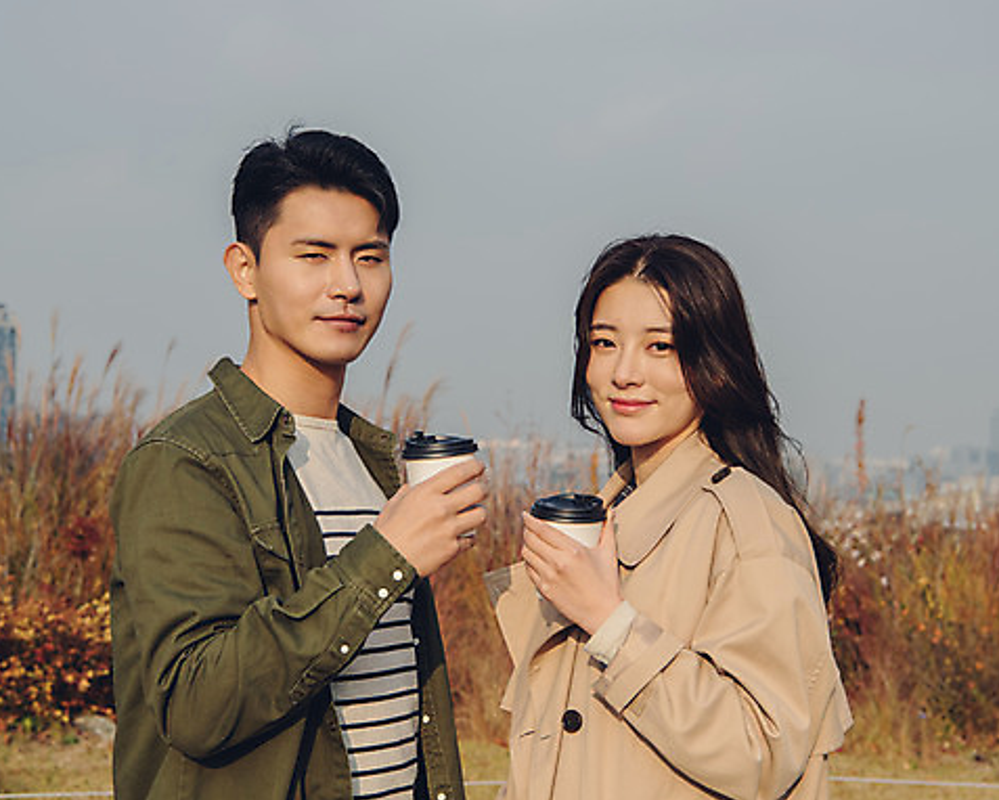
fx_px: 1952
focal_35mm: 66
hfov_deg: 28.7
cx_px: 464
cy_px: 417
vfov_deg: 23.2
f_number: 7.1
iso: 250
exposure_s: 1/800
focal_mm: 56
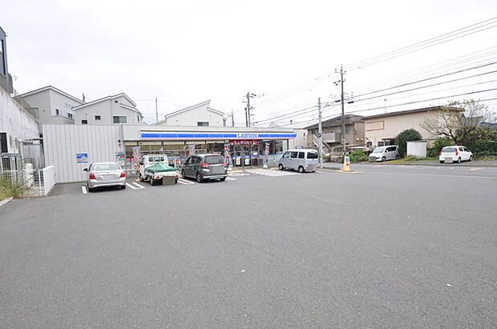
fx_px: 269
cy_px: 164
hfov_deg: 85.5
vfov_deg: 63.0
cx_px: 248
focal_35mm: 20
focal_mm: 13
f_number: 13
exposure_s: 1/60
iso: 400
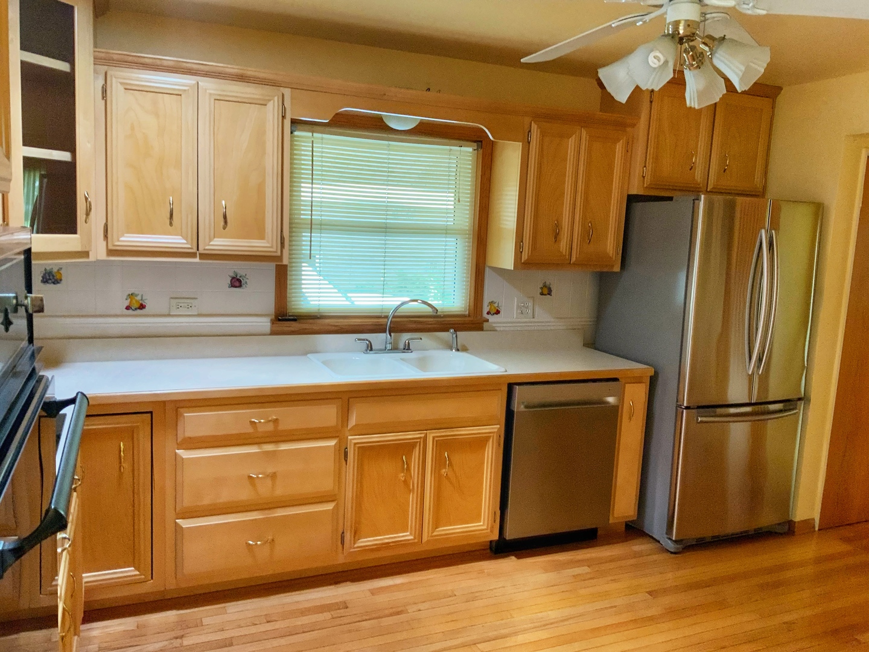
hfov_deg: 61.7
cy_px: 326
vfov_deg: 48.2
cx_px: 434
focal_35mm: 29
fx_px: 728
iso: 200
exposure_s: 1/60
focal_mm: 3
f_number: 1.8
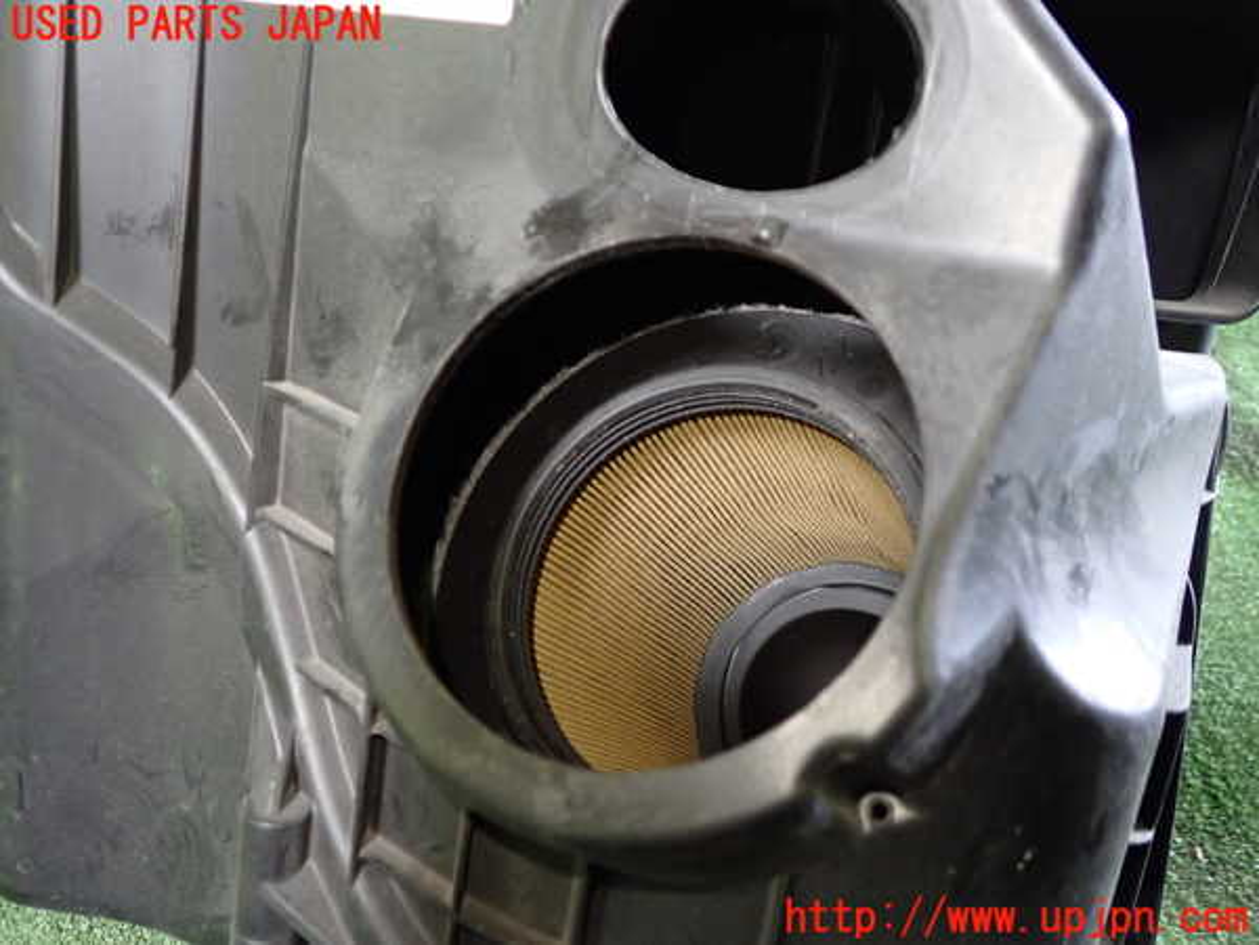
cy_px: 472
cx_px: 630
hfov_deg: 60.0
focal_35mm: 30
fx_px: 1091
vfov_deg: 46.8
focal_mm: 5.4
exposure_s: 1/30
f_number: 2.3
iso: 500
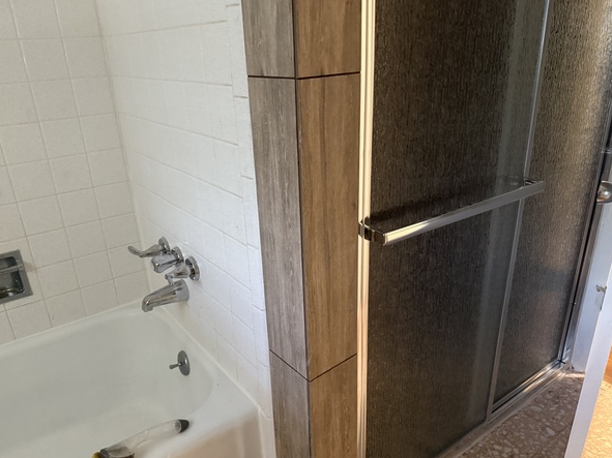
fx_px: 460
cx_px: 293
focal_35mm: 26
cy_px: 243
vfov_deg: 53.0
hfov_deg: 67.3
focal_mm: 6.76
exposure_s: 1/40
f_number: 1.78
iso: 800
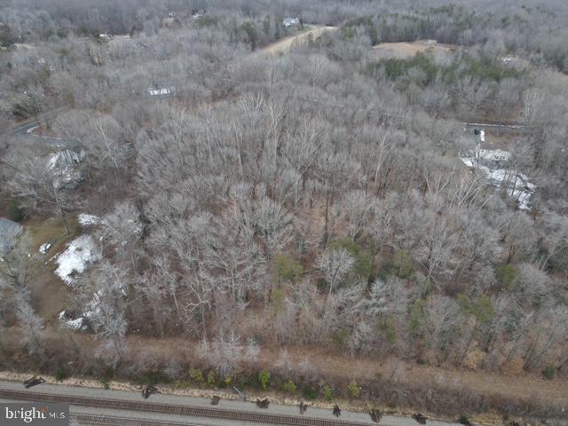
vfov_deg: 56.8
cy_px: 213
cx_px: 284
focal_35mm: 24
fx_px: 394
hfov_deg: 71.6
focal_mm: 4.5
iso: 360
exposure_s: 1/15
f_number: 2.8
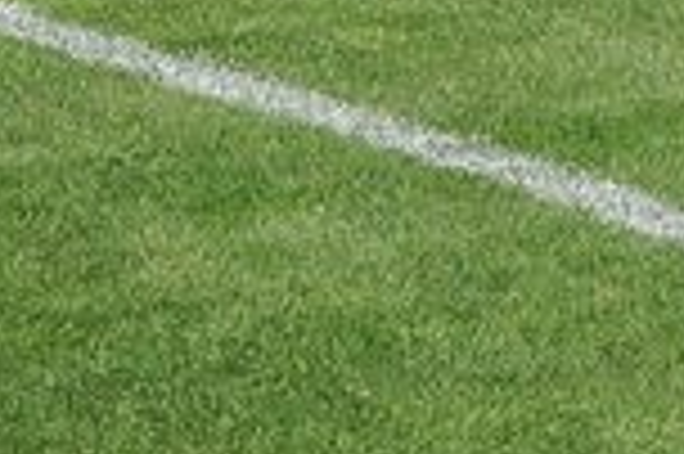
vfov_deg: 4.6
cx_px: 1786
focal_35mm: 293
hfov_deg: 6.6
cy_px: -560
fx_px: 5557
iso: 400
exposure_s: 1/500
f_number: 11
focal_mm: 35
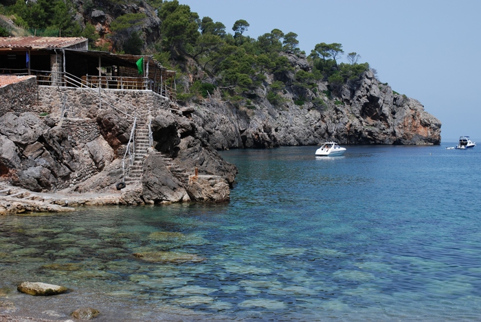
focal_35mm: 46
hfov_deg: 42.3
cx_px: 240
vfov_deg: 29.0
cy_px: 161
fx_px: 622
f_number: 8
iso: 100
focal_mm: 31
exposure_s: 1/250
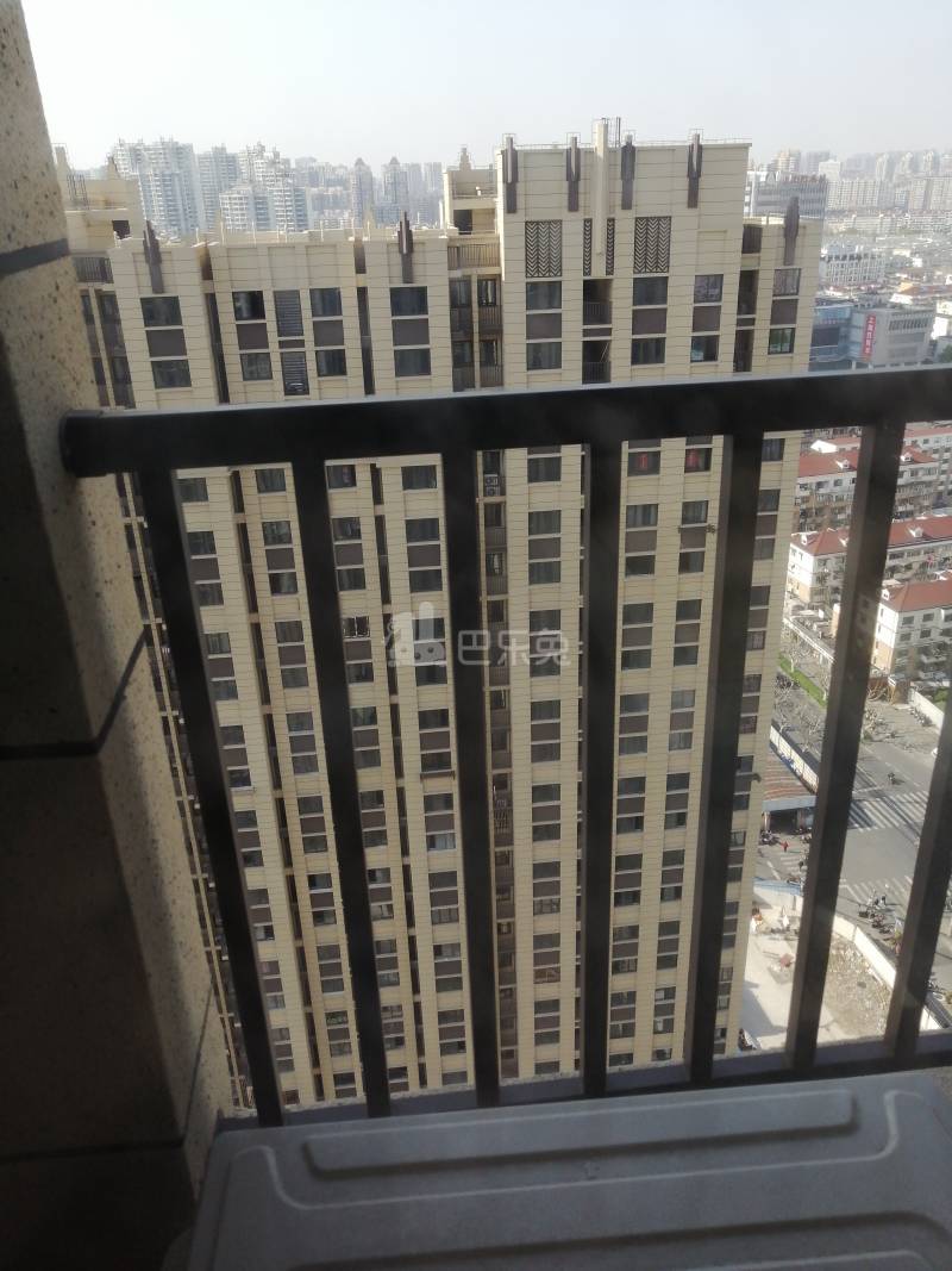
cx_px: 476
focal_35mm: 27
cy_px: 636
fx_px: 990
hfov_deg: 51.3
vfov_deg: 65.3
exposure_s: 1/900
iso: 100
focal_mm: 3.88
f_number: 1.8
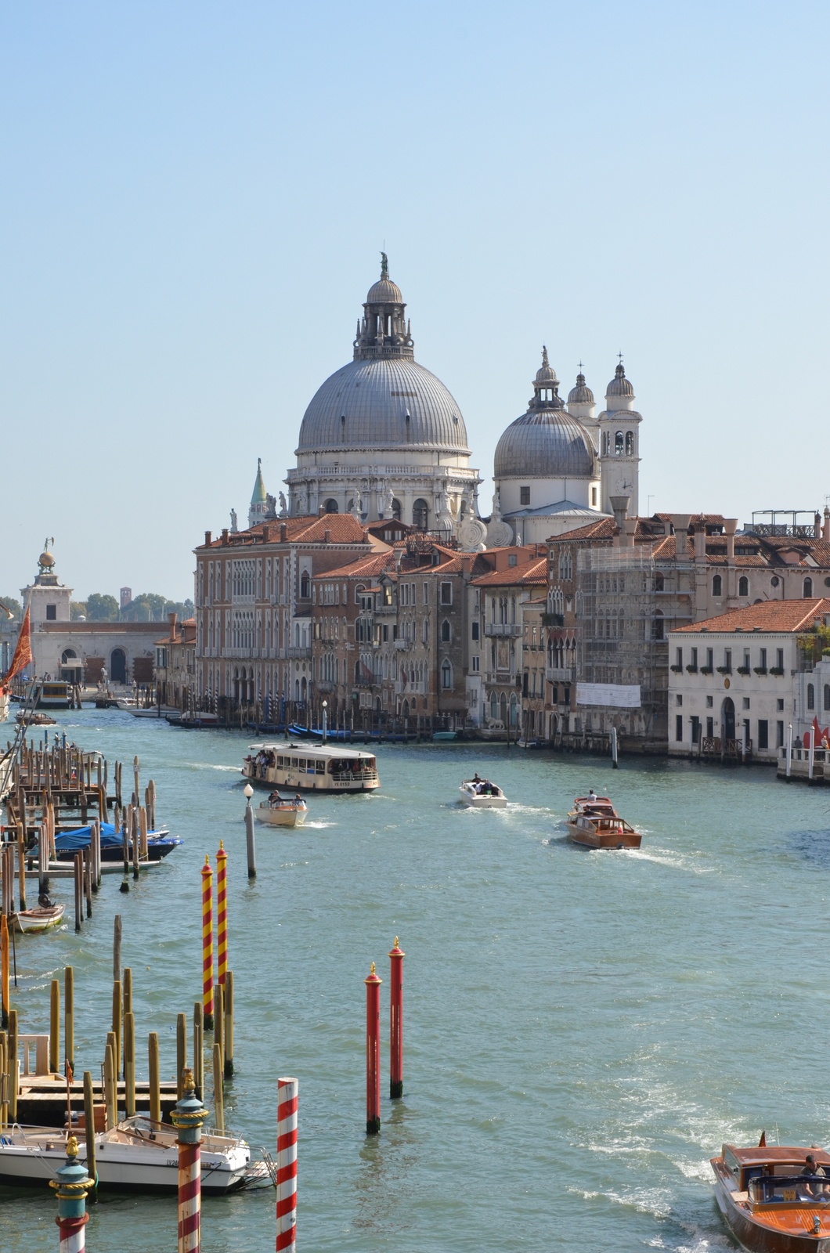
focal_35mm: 87
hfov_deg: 15.6
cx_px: 415
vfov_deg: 23.4
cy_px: 626
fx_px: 3022
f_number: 11
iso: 400
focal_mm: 58
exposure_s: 1/500
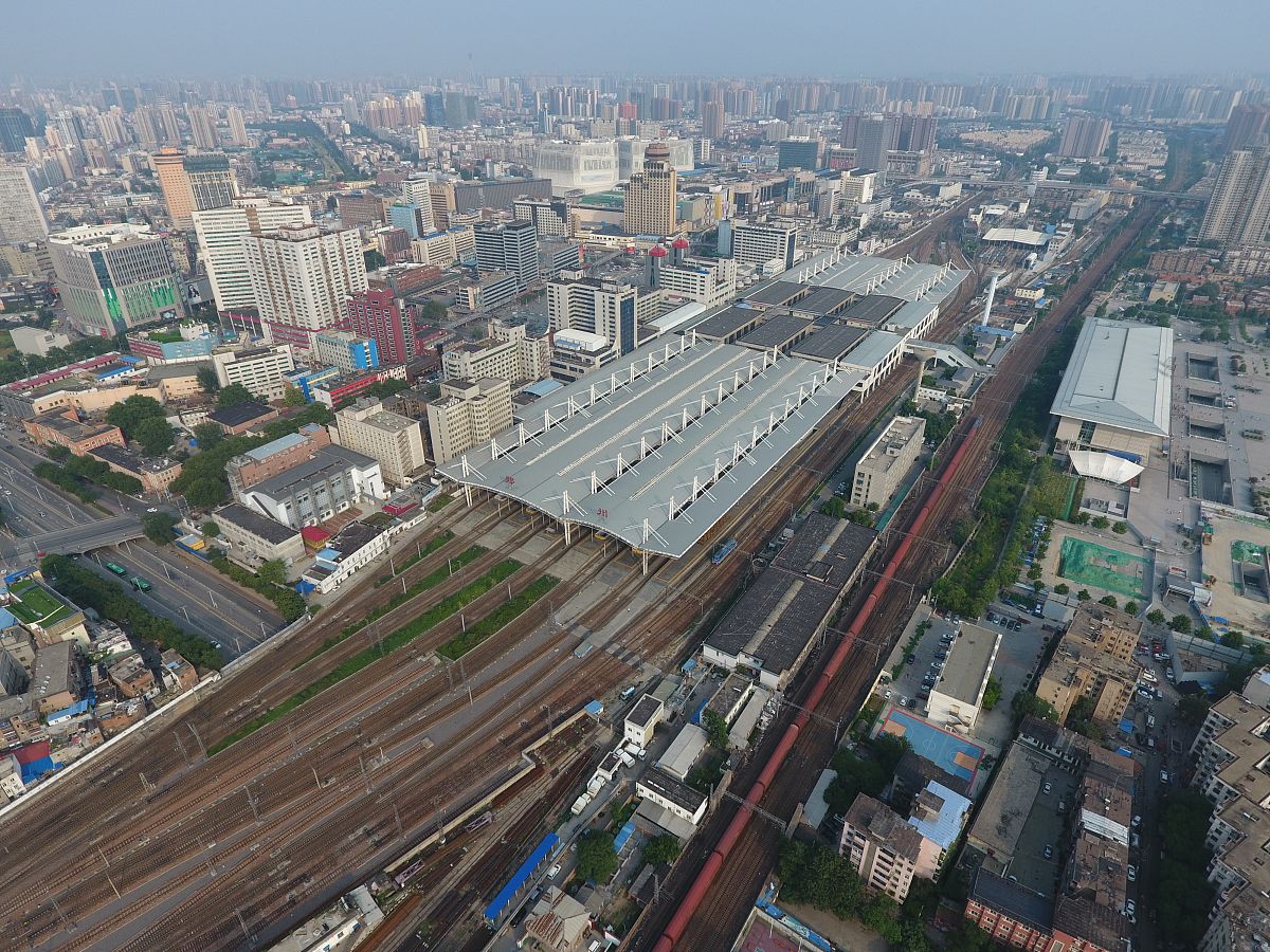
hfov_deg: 81.7
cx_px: 635
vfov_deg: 66.0
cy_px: 476
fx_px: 734
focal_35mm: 20
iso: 100
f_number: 2.8
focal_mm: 3.61
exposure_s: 1/664
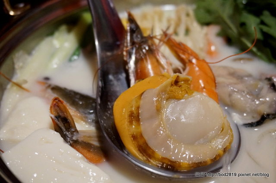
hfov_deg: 41.2
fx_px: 368
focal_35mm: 48
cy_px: 92
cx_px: 138
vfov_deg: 28.0
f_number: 5
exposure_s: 1/40
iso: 3200
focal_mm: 32
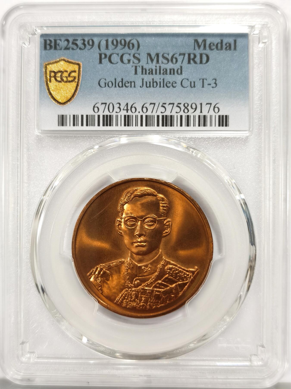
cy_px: 194
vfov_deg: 35.5
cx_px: 146
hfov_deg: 27.0
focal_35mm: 54
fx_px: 605
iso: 160
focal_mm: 5.56
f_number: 16
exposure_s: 1/100
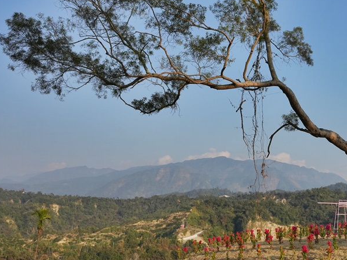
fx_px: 489
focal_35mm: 49
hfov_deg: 38.0
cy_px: 107
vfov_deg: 29.7
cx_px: 264
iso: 2000
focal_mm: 29.5
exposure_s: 1/2500
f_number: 9
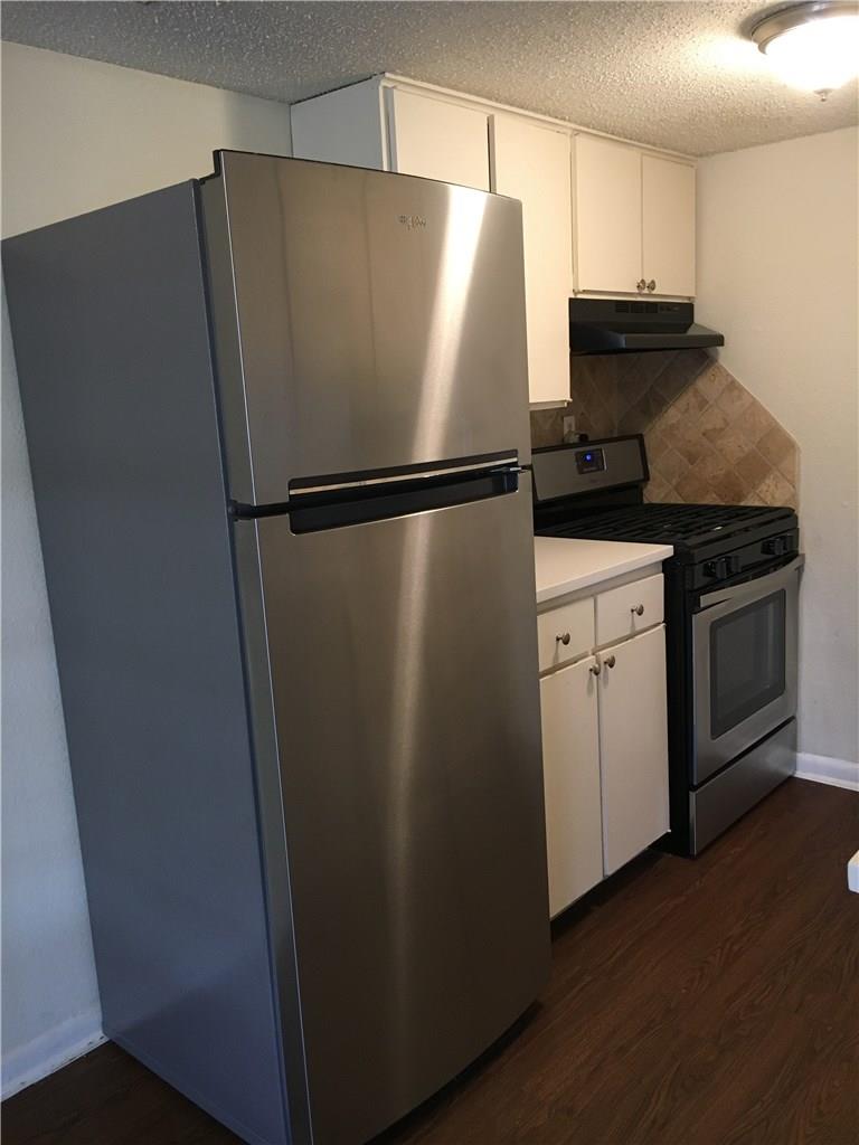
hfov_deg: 48.2
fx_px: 960
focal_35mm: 29
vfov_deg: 61.7
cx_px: 430
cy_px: 572
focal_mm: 4.15
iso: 125
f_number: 2.2
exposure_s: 1/30
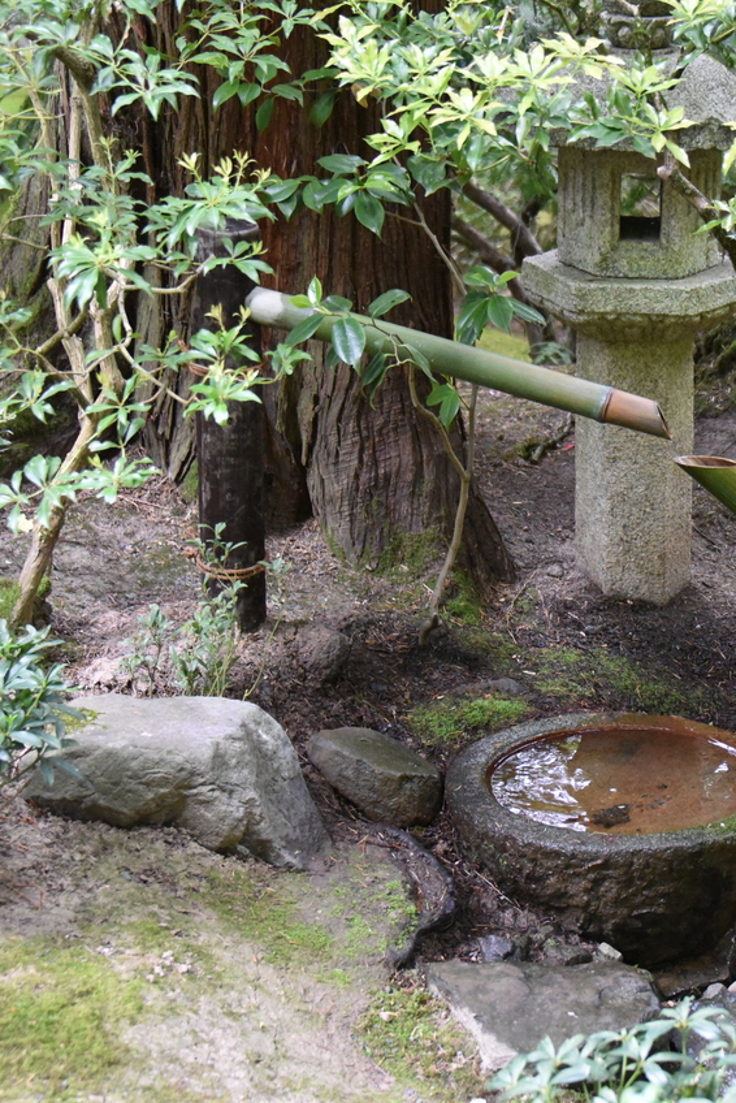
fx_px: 2543
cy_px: 549
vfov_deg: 24.5
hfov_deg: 16.2
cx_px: 672
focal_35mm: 83
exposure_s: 1/125
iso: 6400
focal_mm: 55
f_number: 4.5
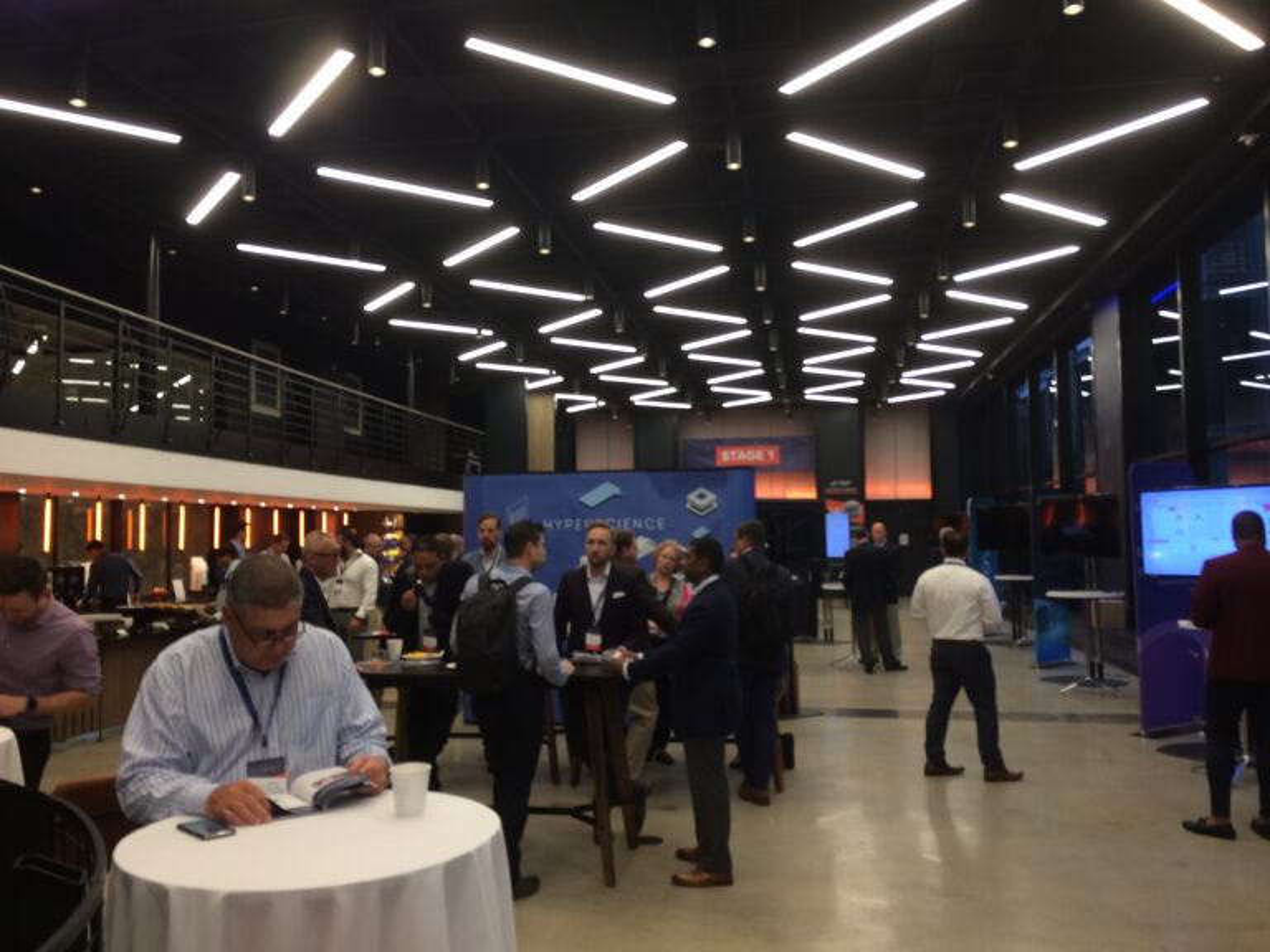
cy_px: 476
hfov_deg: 61.7
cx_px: 635
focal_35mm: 29
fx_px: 1064
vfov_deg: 48.2
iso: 40
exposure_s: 1/30
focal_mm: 4.15
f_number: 2.2
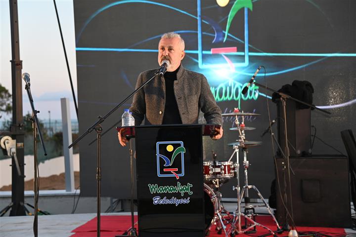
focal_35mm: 65
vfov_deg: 20.9
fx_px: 643
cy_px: 118
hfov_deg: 31.0
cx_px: 178
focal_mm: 65
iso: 250
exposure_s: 1/60
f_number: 5
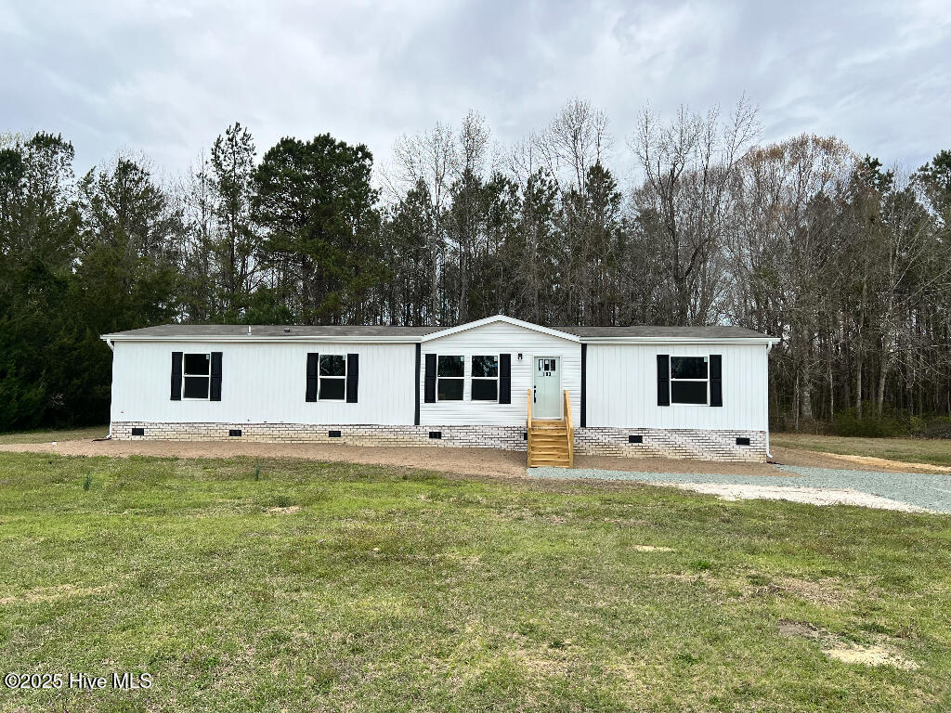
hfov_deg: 67.3
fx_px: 714
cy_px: 356
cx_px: 476
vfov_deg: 53.1
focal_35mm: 26
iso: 50
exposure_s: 1/1311
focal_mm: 5.7
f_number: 1.5
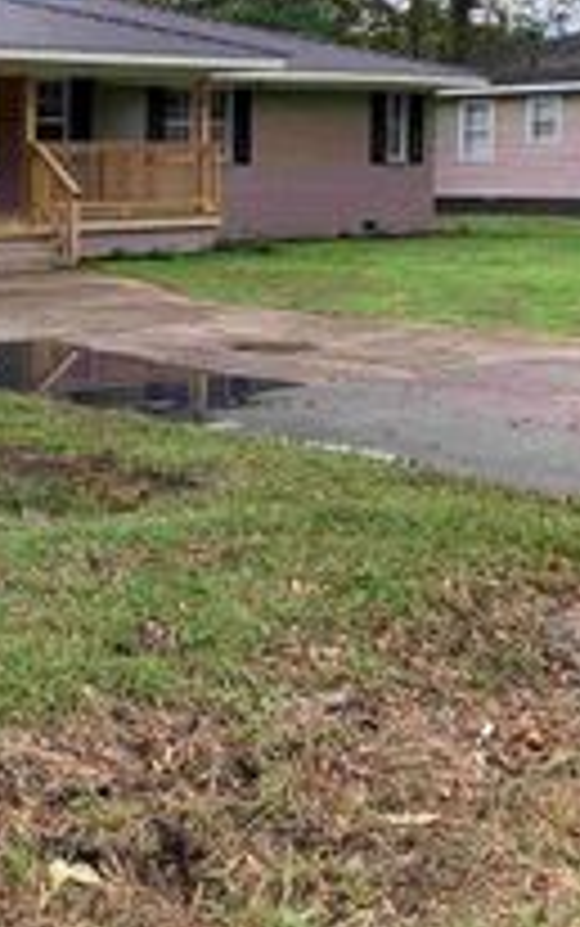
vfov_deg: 30.3
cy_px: 290
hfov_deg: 18.7
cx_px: -54
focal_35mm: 67
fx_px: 1692
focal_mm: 4.25
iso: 25
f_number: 1.8
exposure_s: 1/340
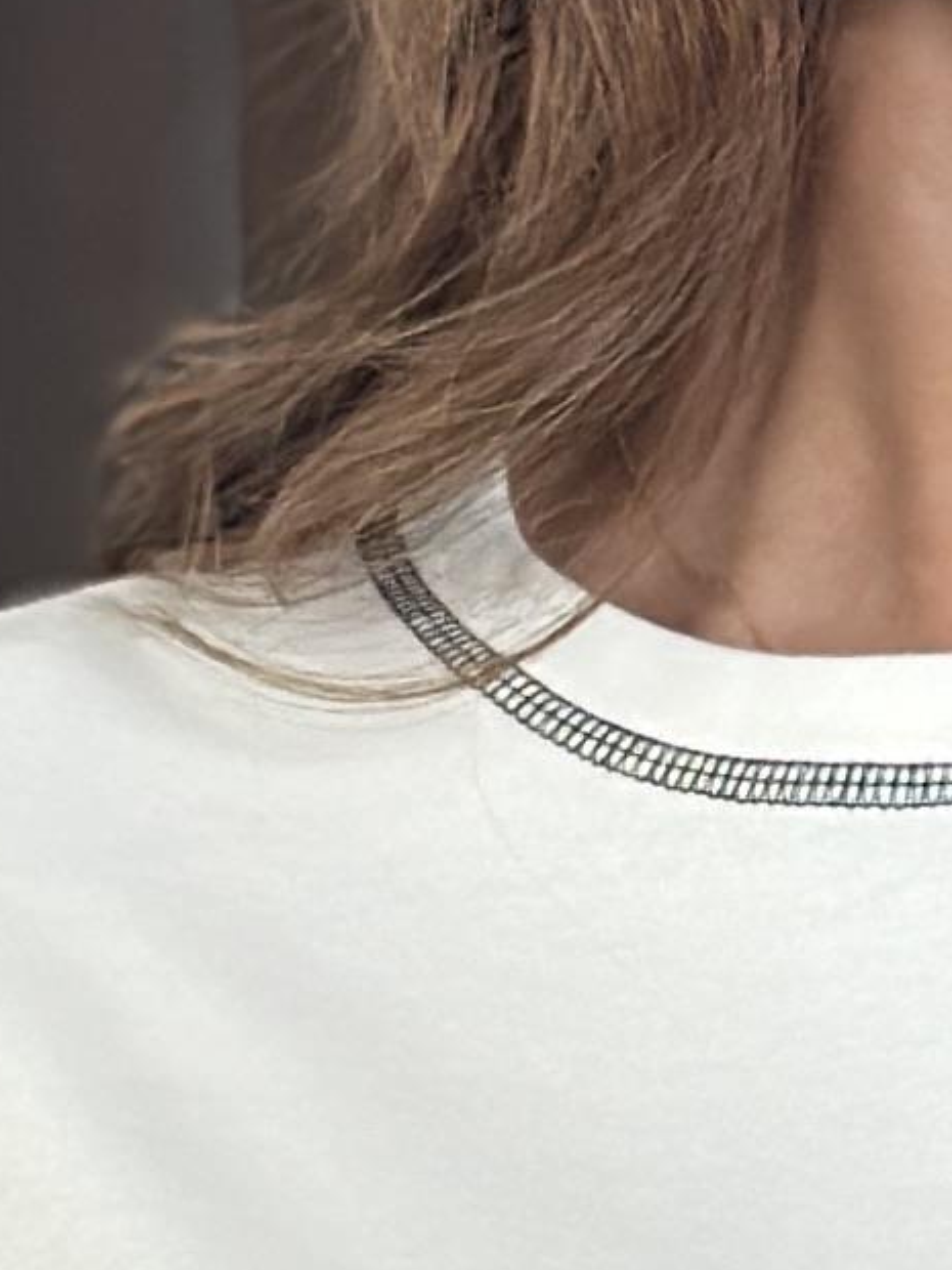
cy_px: 1876
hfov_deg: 4.7
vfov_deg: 6.3
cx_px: 1296
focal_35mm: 312
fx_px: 11441
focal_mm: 6.86
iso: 125
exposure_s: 1/149
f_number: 1.78
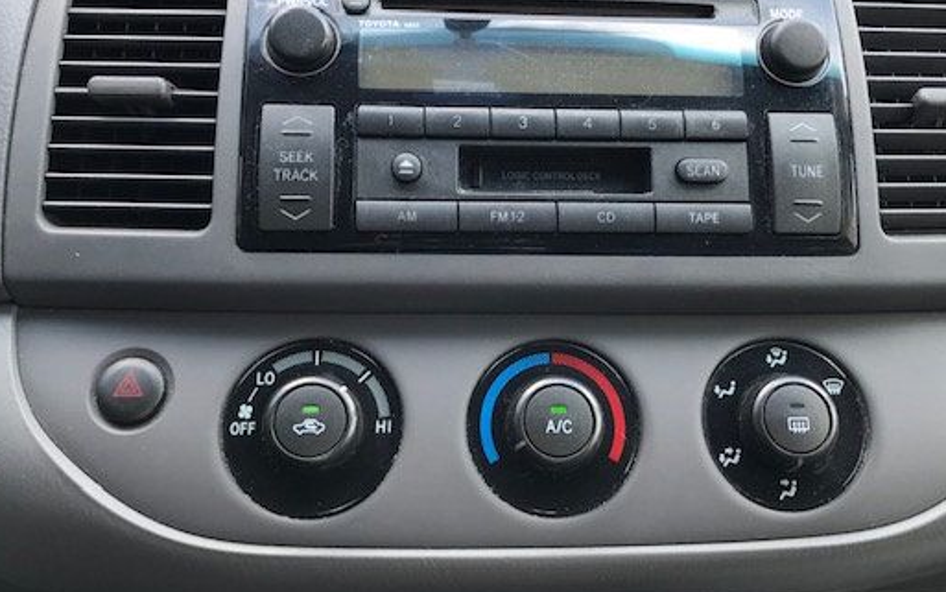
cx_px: 537
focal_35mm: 37
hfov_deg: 52.6
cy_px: 218
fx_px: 954
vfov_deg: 34.3
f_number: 1.8
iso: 32
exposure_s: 1/120
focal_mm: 3.99
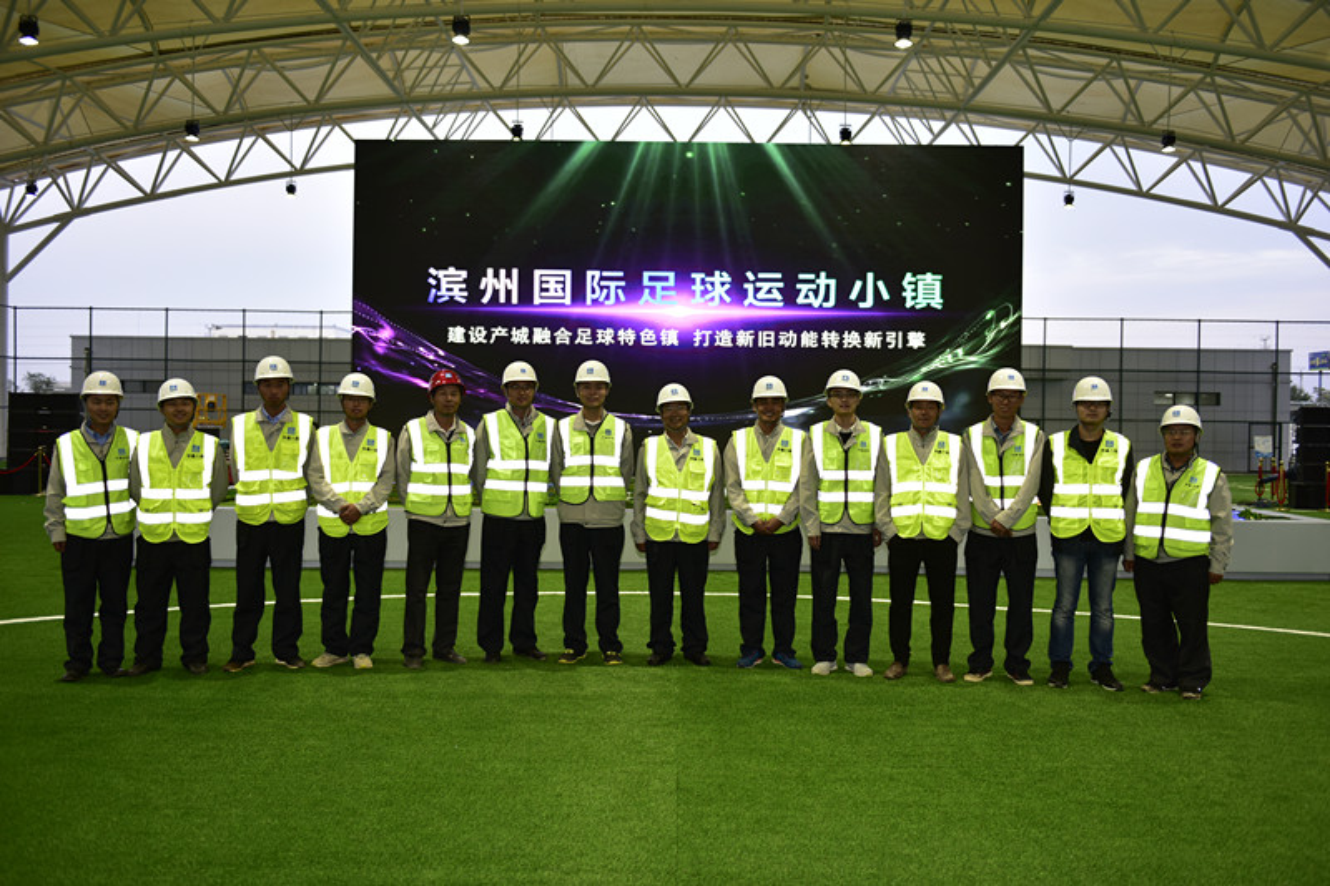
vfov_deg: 41.1
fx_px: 1182
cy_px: 443
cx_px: 665
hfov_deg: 58.7
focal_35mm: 32
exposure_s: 1/160
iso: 400
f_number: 2.8
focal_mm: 32
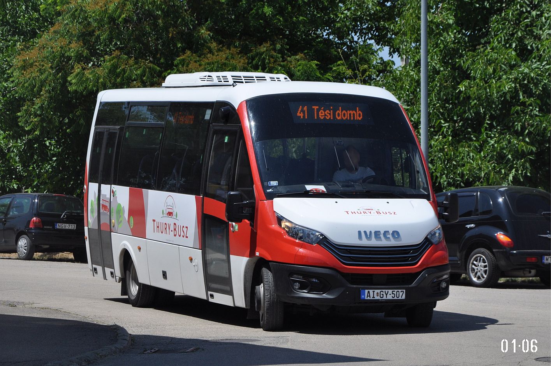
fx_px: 2064
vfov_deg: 10.1
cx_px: 276
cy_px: 183
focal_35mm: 135
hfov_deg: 15.2
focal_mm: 90
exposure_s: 1/1600
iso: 400
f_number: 6.3
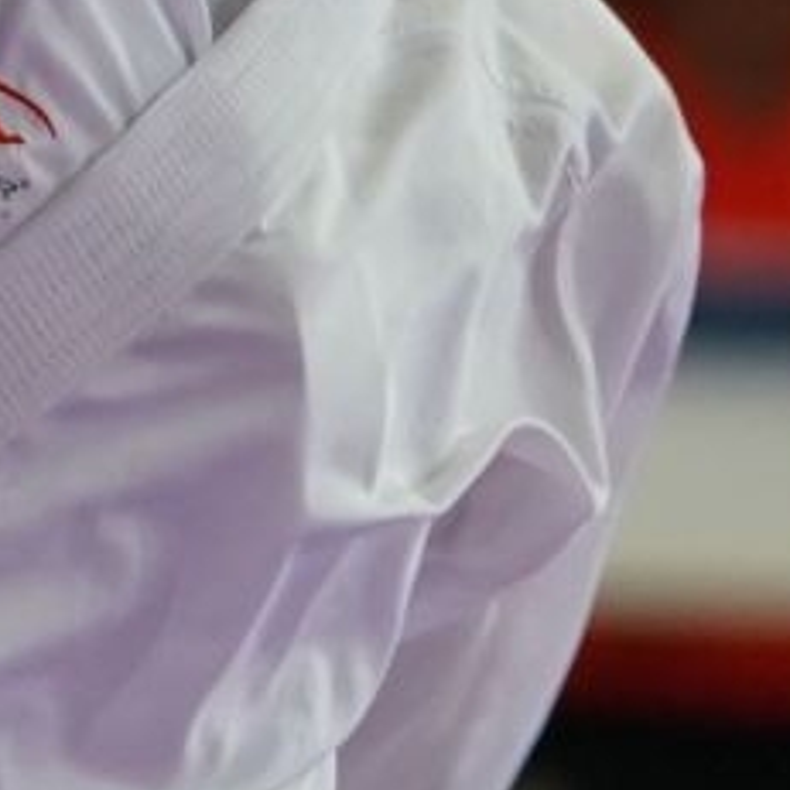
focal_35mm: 1319
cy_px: 280
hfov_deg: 1.3
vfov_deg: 1.3
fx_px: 34056
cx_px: -1826
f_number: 2.8
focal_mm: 133
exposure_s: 1/1000
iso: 1250
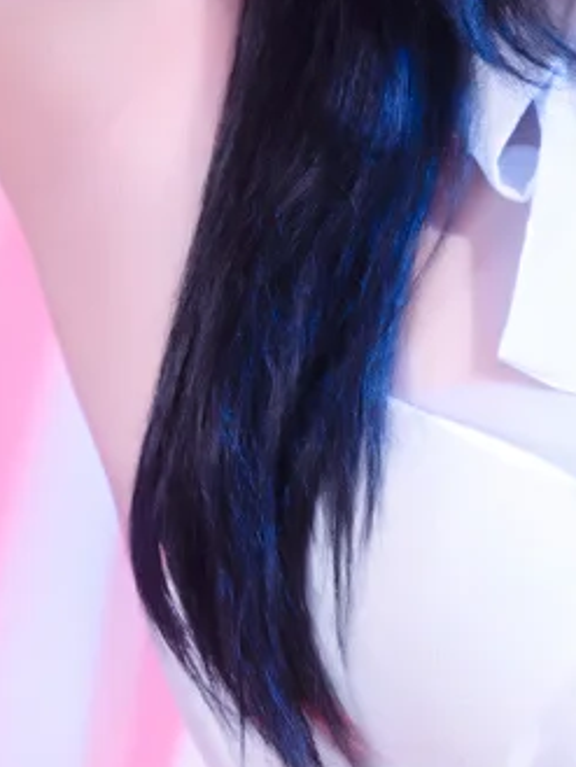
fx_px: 4102
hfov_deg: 7.9
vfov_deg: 10.7
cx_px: 731
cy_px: 287
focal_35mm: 185
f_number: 4
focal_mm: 44
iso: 100
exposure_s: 1/200
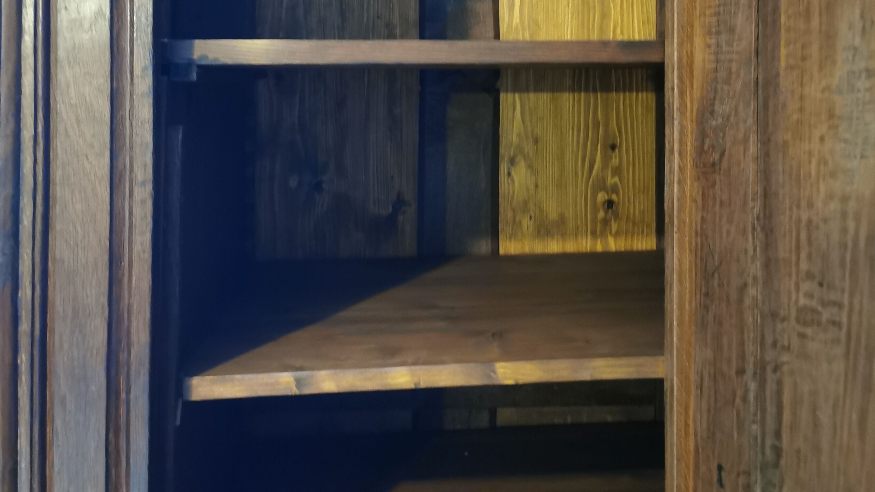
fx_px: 928
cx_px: 433
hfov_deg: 50.5
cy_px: 60
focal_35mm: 40
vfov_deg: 28.7
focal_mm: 5.56
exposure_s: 1/20
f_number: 1.6
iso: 1250
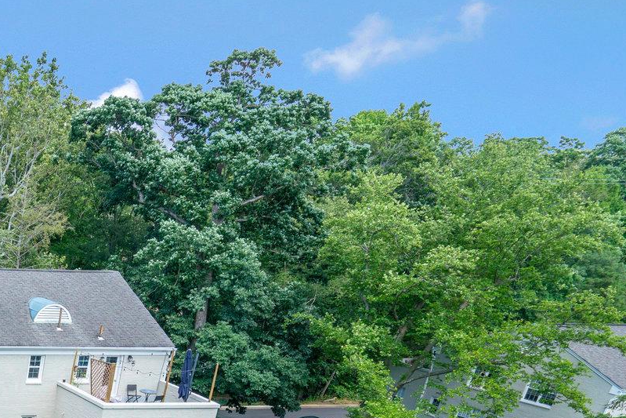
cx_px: -167
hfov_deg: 34.9
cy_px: 532
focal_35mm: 41
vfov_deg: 27.6
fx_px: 713
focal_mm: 16
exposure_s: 1/125
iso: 400
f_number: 8
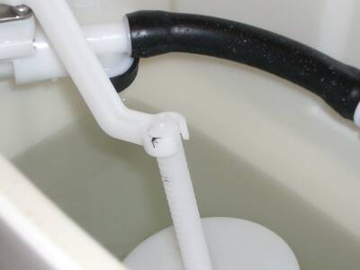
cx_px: 180
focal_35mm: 109
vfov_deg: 13.6
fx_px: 1134
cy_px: 135
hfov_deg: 18.0
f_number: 4.8
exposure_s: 1/30
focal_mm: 13.2
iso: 100
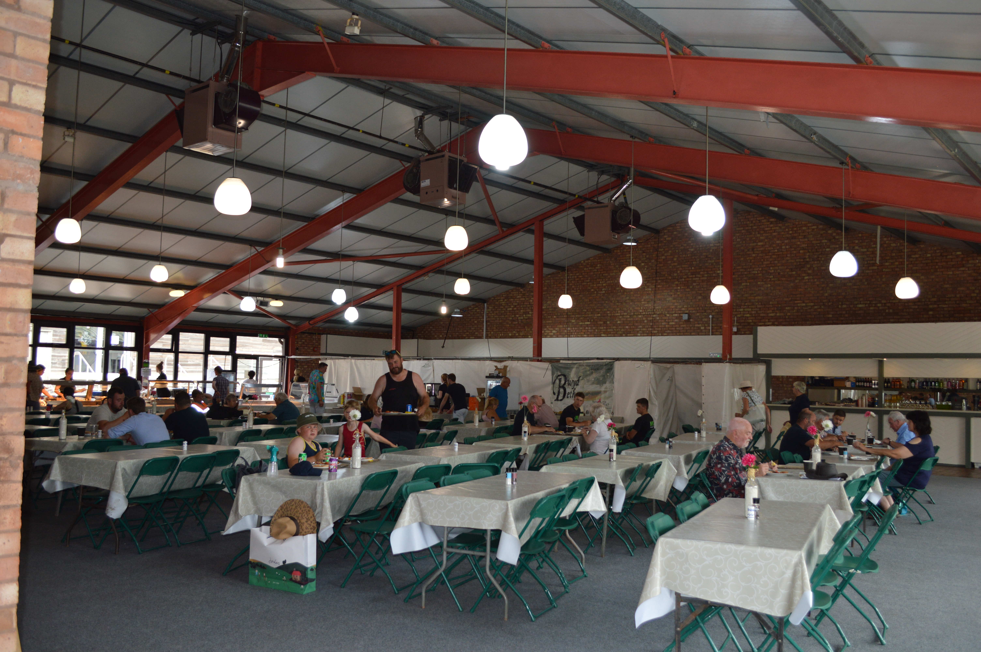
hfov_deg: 62.0
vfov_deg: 43.5
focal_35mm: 30
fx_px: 817
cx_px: 490
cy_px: 326
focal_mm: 20
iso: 320
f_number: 4
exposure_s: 1/125
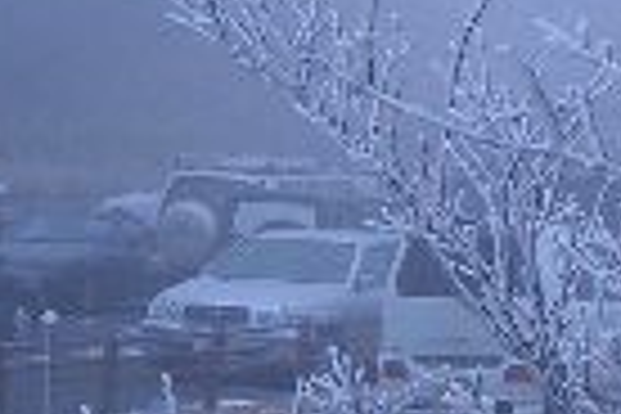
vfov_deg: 5.8
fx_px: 4071
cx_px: 806
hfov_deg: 8.6
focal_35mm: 236
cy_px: 153
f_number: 3.1
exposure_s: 1/320
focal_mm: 8.2
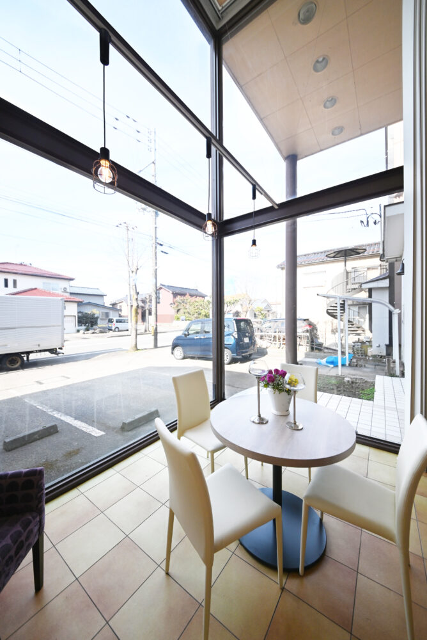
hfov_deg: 90.1
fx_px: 213
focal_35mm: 12
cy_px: 320
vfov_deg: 112.6
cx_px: 214
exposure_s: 1/640
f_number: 4.5
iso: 500
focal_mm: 12
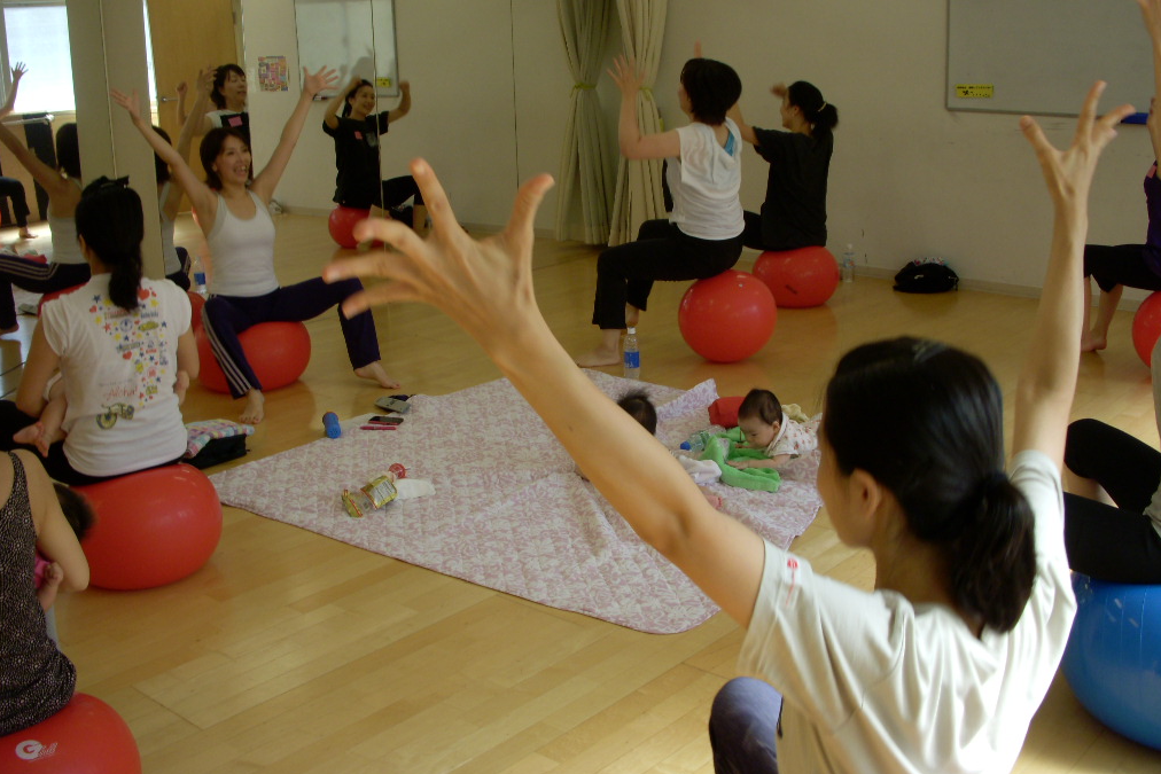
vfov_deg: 33.4
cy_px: 367
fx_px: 1290
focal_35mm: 40
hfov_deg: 48.5
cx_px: 584
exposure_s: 1/100
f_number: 3.3
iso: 100
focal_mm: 6.3
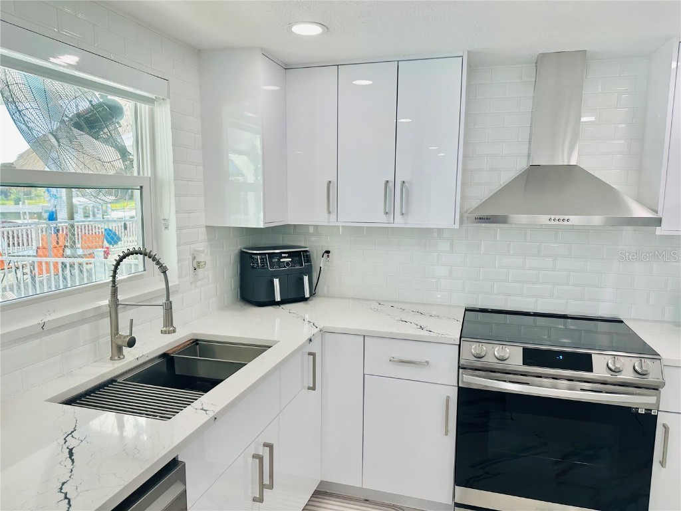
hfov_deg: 71.6
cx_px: 340
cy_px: 256
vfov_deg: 56.8
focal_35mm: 24
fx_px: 472
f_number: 1.78
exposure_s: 1/211
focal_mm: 6.86
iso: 64
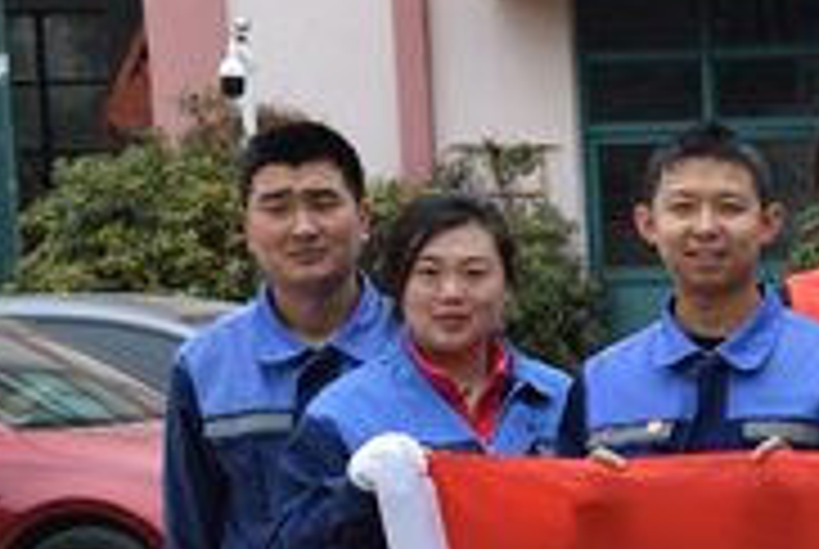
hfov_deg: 12.4
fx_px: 3600
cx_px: 1206
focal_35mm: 158
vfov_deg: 8.7
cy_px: 524
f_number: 7.1
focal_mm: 32
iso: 400
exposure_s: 1/400
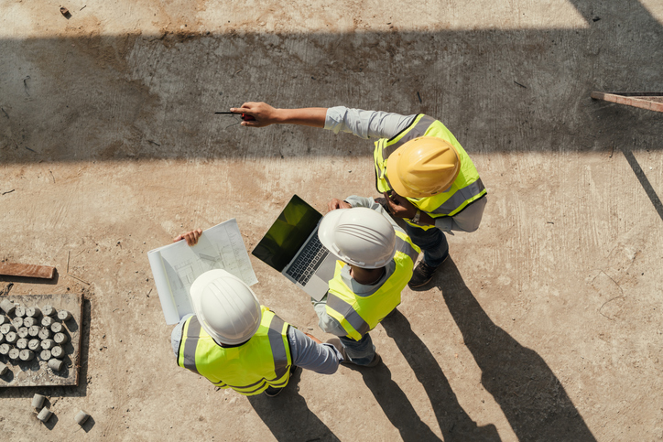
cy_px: 221
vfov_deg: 30.5
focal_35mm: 44
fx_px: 810
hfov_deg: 44.5
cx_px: 332
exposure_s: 1/2000
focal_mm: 44
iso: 200
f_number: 4
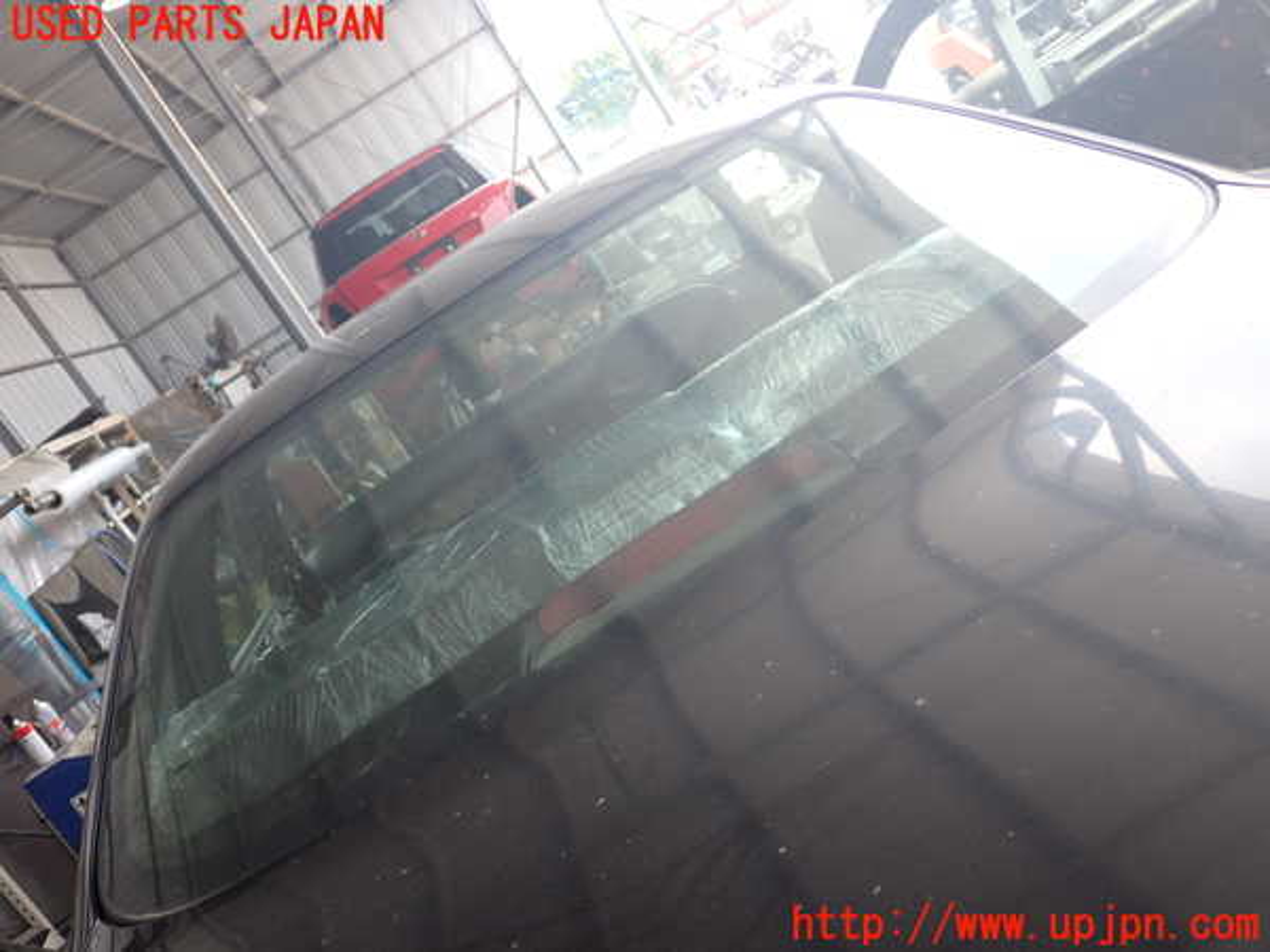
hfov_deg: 51.4
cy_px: 476
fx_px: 1321
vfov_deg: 39.7
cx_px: 635
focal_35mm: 36
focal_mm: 6.37
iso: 100
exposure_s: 1/125
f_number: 2.5
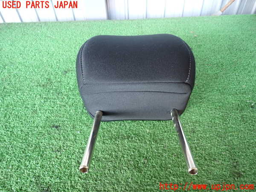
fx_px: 185
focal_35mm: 25
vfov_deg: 54.9
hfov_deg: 69.4
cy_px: 96
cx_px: 128
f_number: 2
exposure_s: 1/30
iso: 200
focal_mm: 4.5
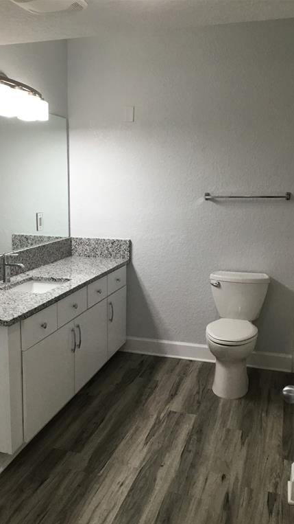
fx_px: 471
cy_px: 263
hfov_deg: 34.6
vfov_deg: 58.0
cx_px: 132
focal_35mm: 34
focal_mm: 3.3
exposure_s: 1/30
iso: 40
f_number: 2.4
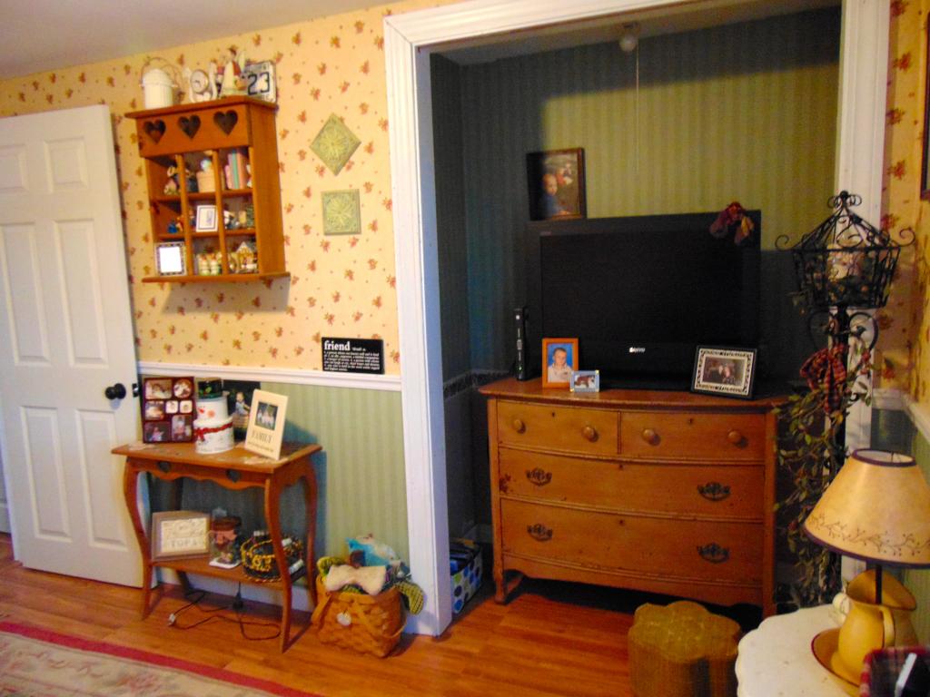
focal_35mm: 25
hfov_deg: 69.4
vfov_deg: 54.9
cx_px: 465
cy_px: 348
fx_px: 672
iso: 400
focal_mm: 4.5
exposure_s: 1/13
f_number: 3
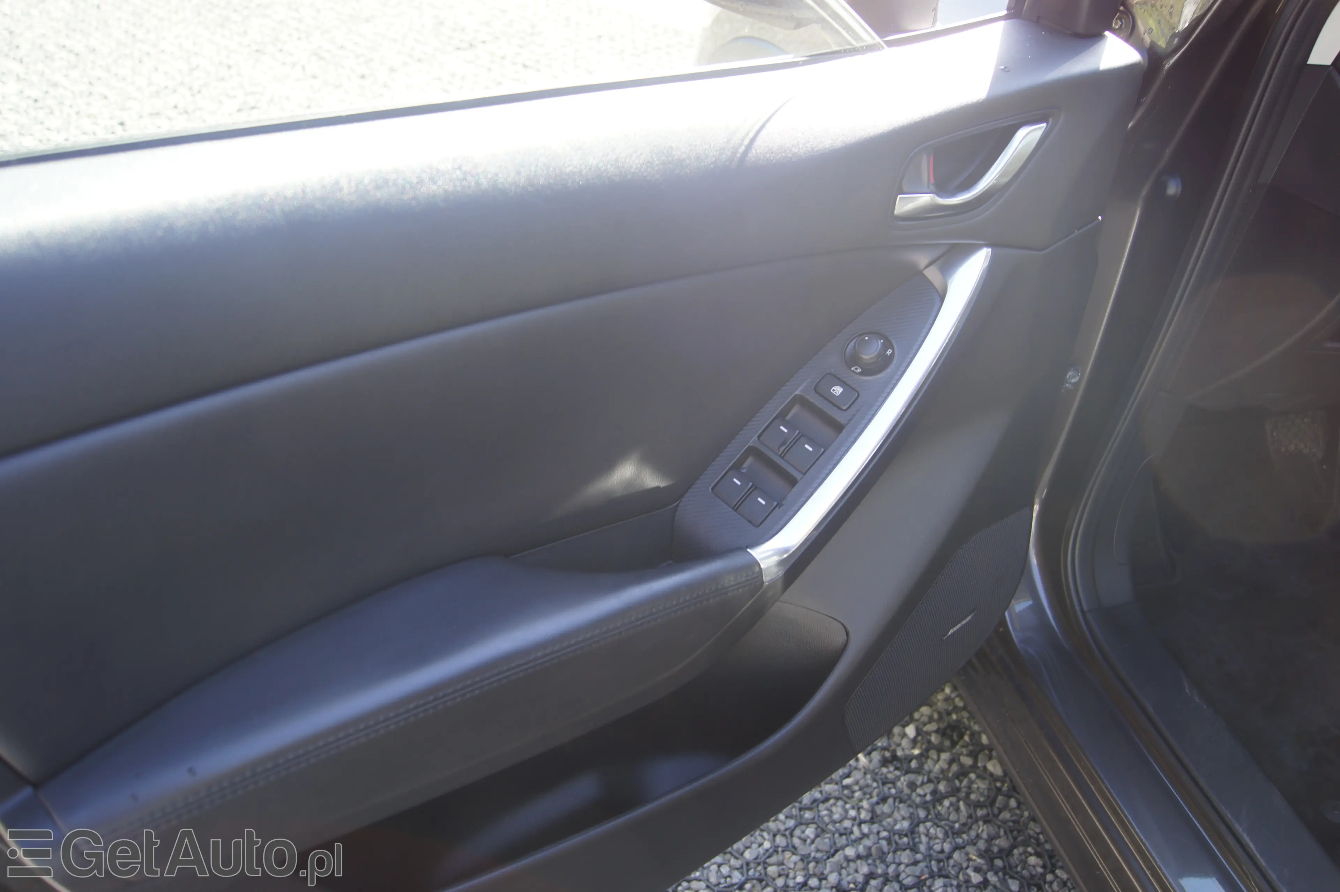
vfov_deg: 43.6
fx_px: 1116
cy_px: 446
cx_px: 670
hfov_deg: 62.0
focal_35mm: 30
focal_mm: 20
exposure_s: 1/40
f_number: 4
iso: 100
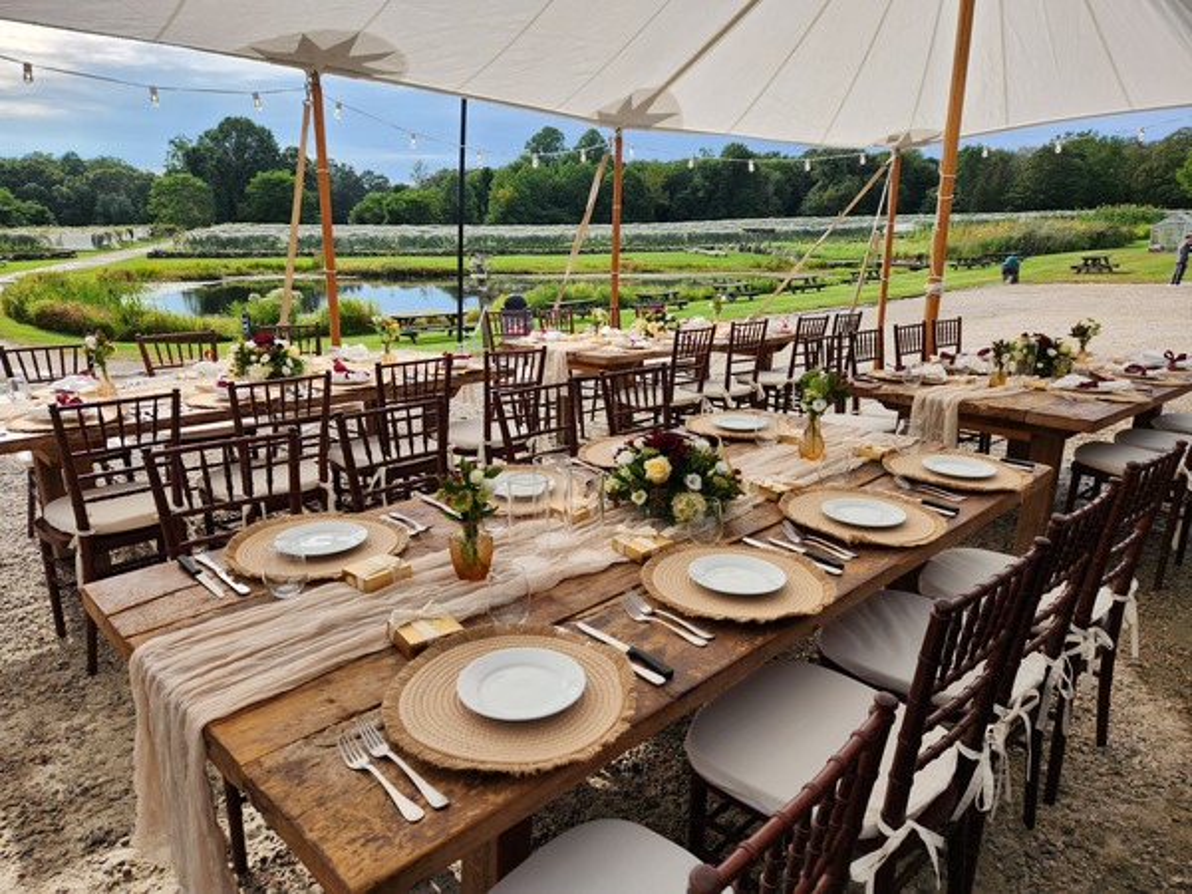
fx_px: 792
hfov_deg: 73.9
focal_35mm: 23
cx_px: 596
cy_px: 447
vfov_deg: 58.9
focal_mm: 5.4
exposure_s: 1/1024
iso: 20
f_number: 1.8
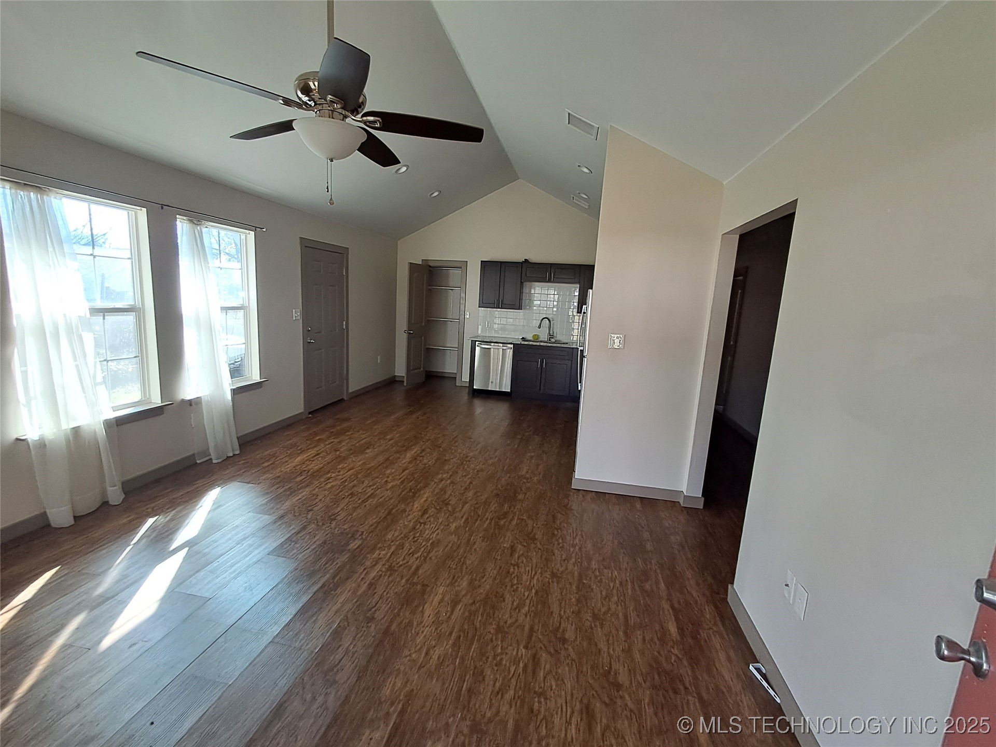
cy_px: 374
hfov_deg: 94.5
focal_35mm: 16
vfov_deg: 78.1
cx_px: 498
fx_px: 460
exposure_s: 1/50
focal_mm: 1.64
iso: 50
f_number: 2.2
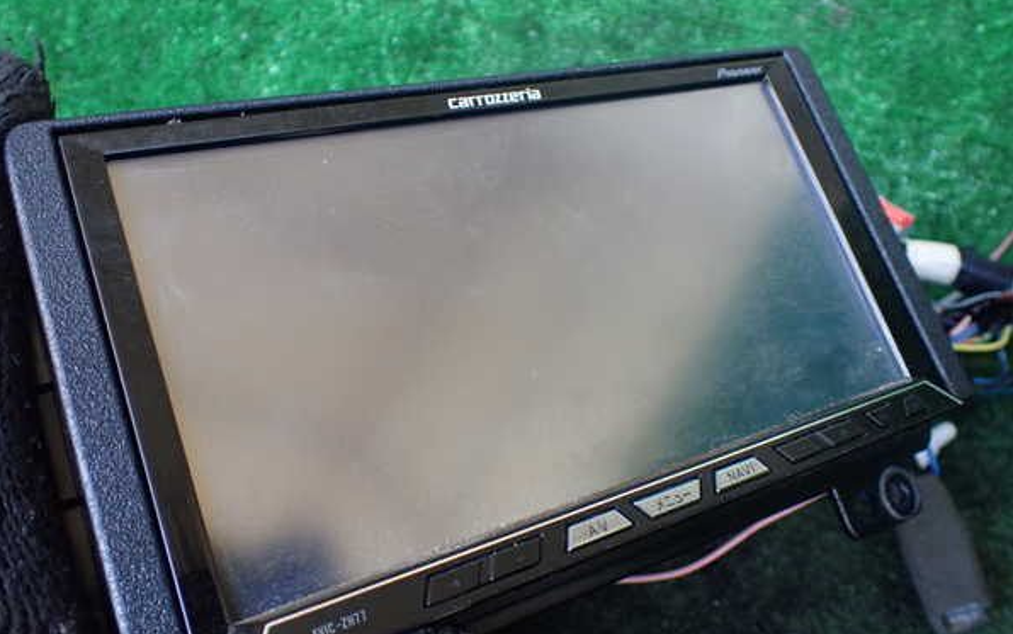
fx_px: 884
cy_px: 314
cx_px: 505
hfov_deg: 59.6
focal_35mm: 32
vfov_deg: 39.5
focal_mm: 5.4
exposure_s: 1/125
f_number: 2.3
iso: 640
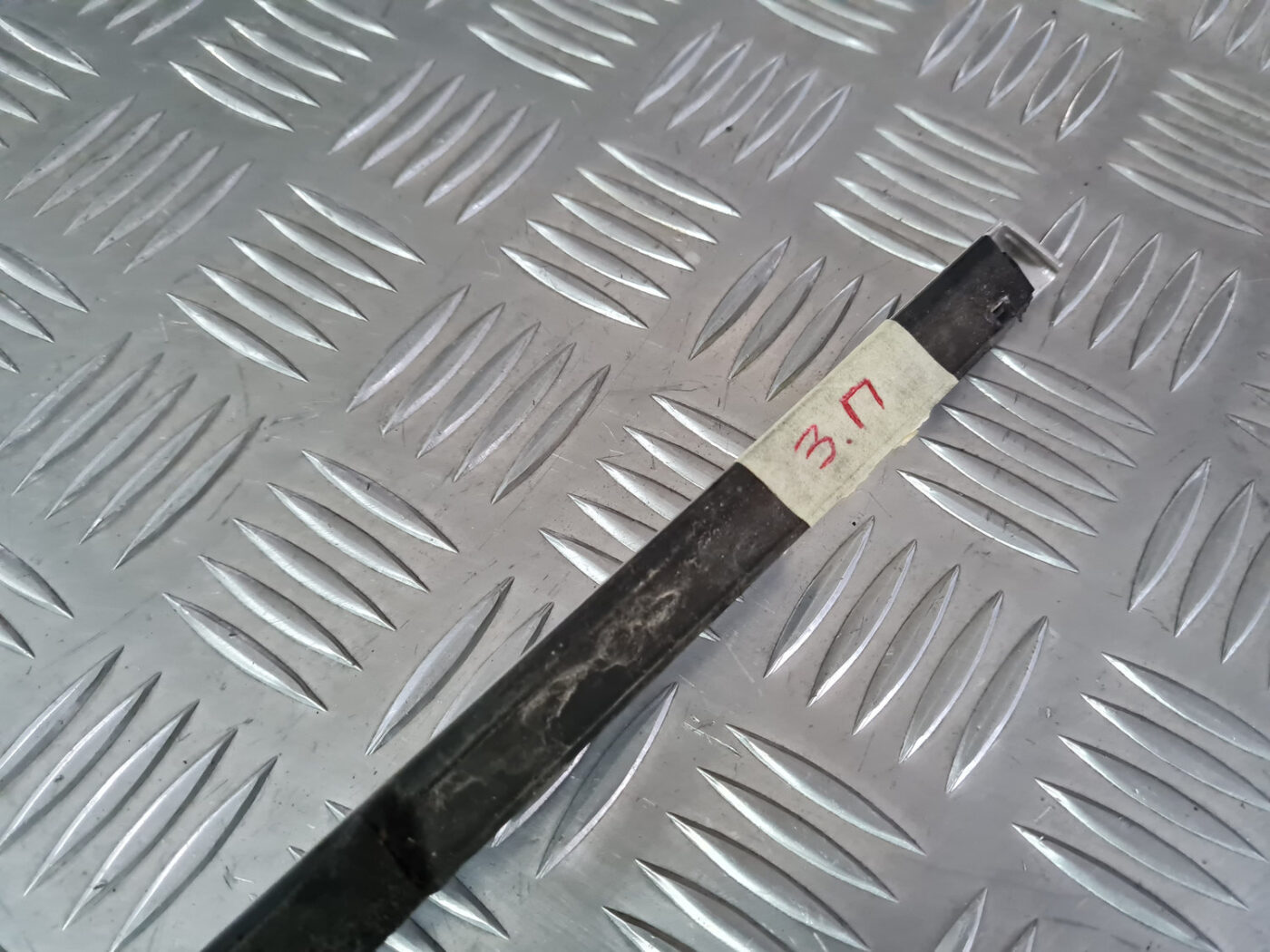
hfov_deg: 67.3
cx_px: 635
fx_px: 954
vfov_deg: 53.1
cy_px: 476
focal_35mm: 26
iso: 800
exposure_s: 1/50
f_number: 1.8
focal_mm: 5.4
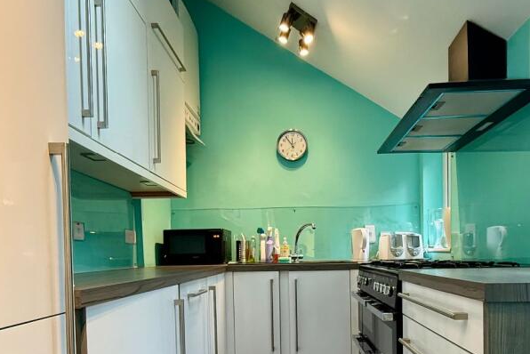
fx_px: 368
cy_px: 263
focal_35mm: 25
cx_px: 289
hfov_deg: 71.3
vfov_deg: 49.4
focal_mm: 2.22
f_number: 2.2
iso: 250
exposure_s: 1/100
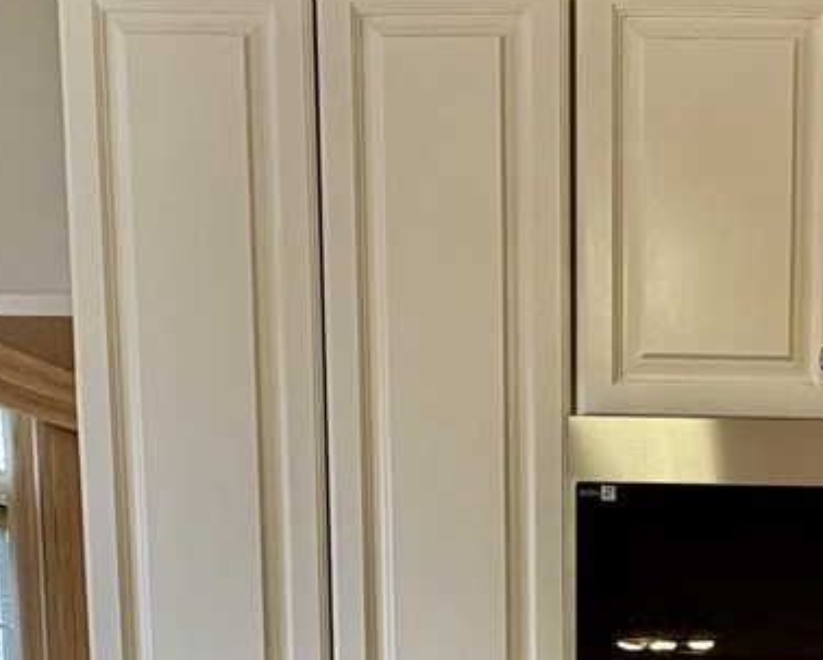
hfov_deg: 32.8
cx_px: 838
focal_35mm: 52
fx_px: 1268
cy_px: 847
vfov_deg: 25.3
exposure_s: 1/60
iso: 160
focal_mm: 2.22
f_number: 2.2
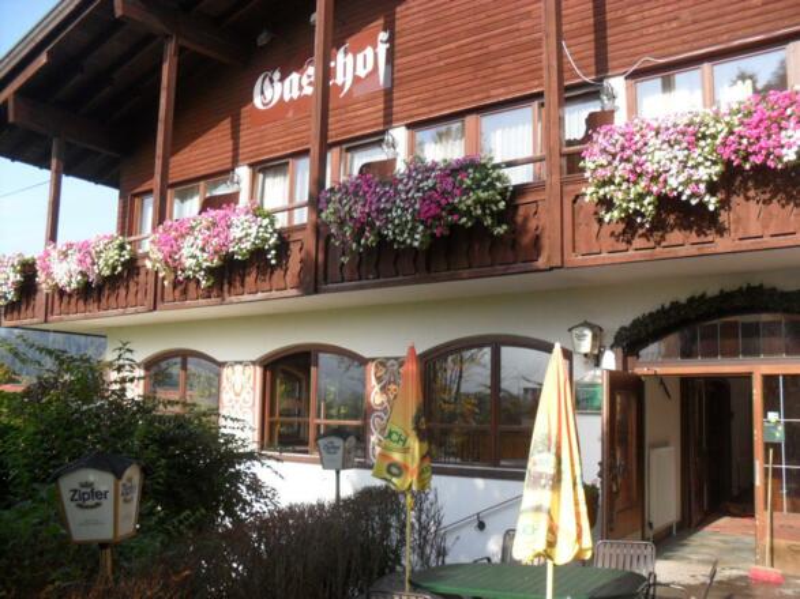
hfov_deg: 52.6
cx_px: 400
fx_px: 809
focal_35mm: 35
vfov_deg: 40.7
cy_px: 300
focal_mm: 6.3
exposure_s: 1/500
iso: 80
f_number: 3
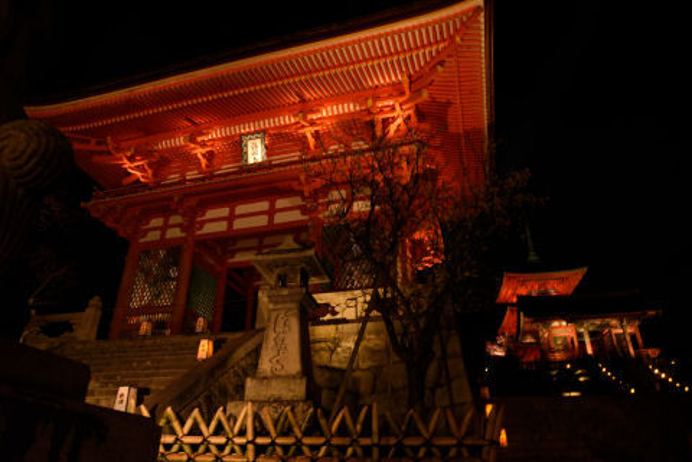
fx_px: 461
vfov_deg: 53.1
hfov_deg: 73.7
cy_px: 231
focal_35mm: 24
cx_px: 346
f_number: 13
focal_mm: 24
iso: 1600
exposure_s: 1/2
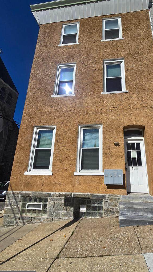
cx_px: 97
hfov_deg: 69.2
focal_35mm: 15
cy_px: 142
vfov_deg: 102.9
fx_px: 108
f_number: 2.2
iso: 50
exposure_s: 1/5638
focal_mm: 2.2
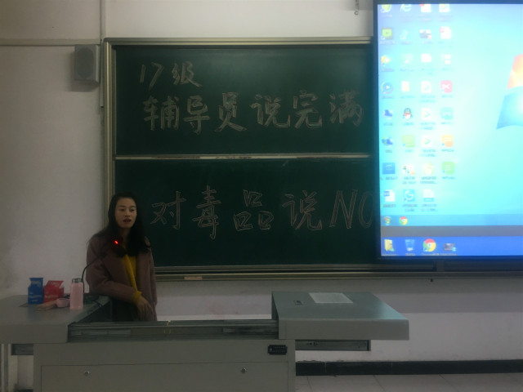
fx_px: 438
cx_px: 262
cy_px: 196
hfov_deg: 61.7
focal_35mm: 29
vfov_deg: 48.2
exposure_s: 1/33
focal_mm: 4.15
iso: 100
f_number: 2.2
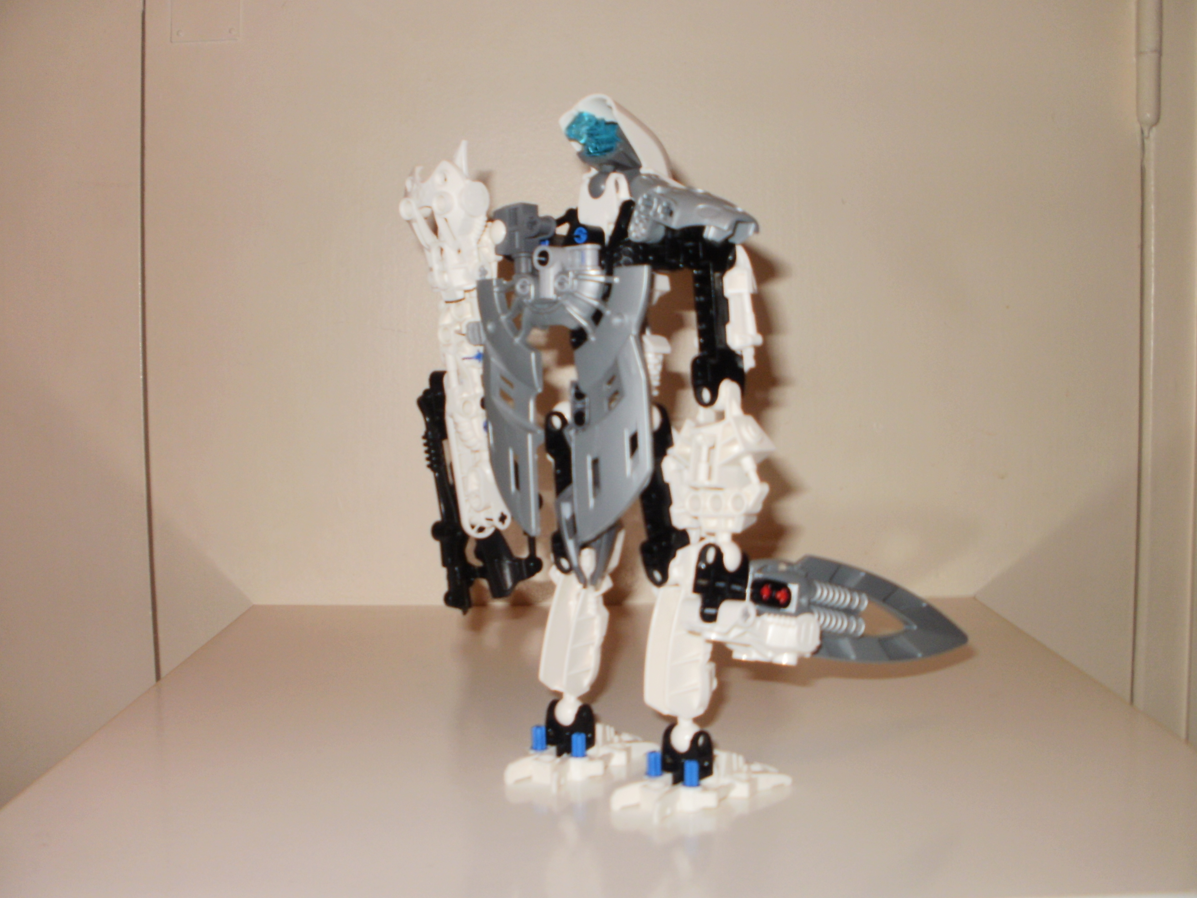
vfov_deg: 38.7
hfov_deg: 50.1
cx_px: 608
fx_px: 1279
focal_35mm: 37
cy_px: 437
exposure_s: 1/30
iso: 125
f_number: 3.5
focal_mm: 6.3
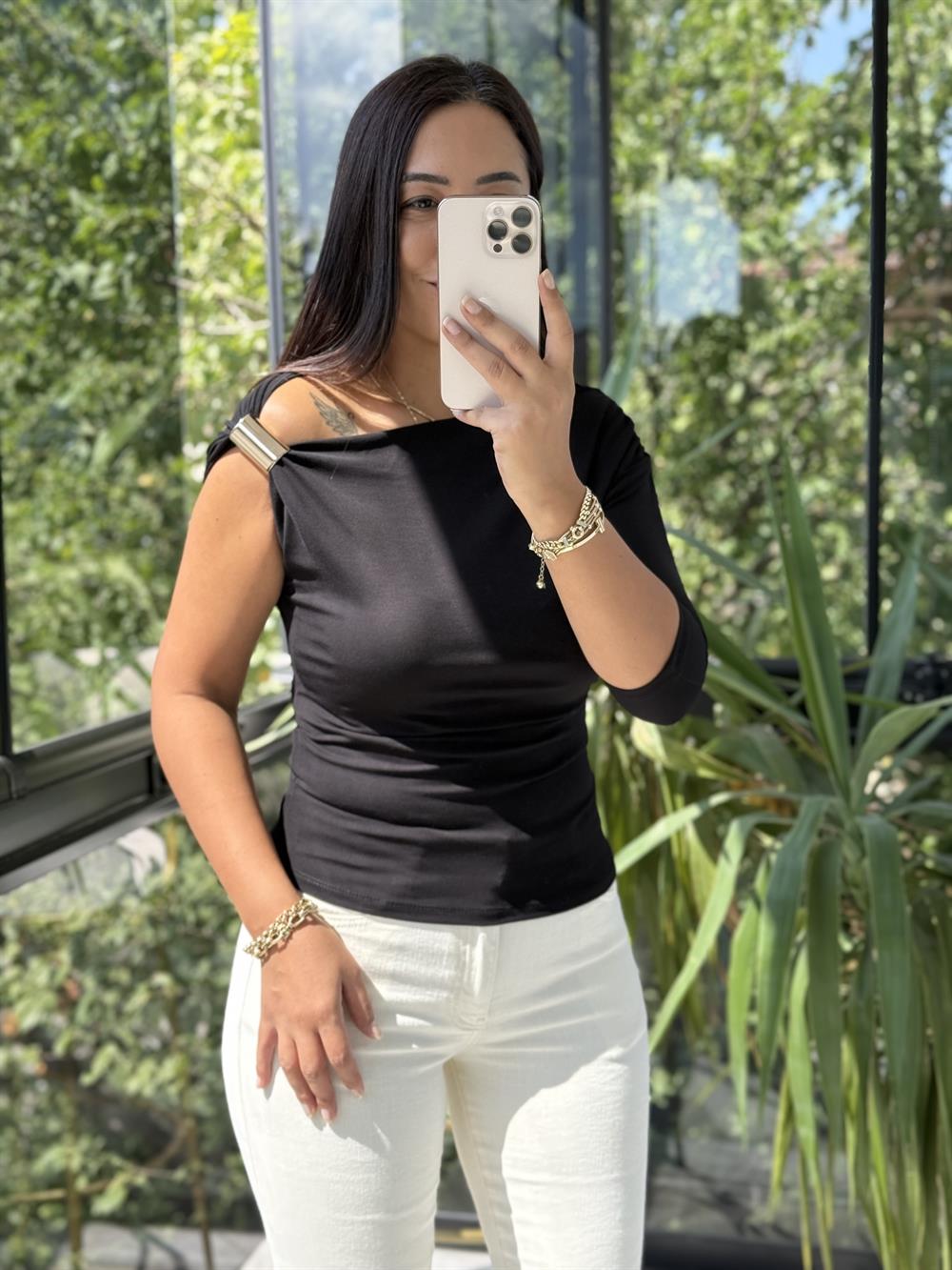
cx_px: 476
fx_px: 1760
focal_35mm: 48
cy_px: 635
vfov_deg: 39.7
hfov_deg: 30.3
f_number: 1.78
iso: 64
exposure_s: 1/478
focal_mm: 6.76
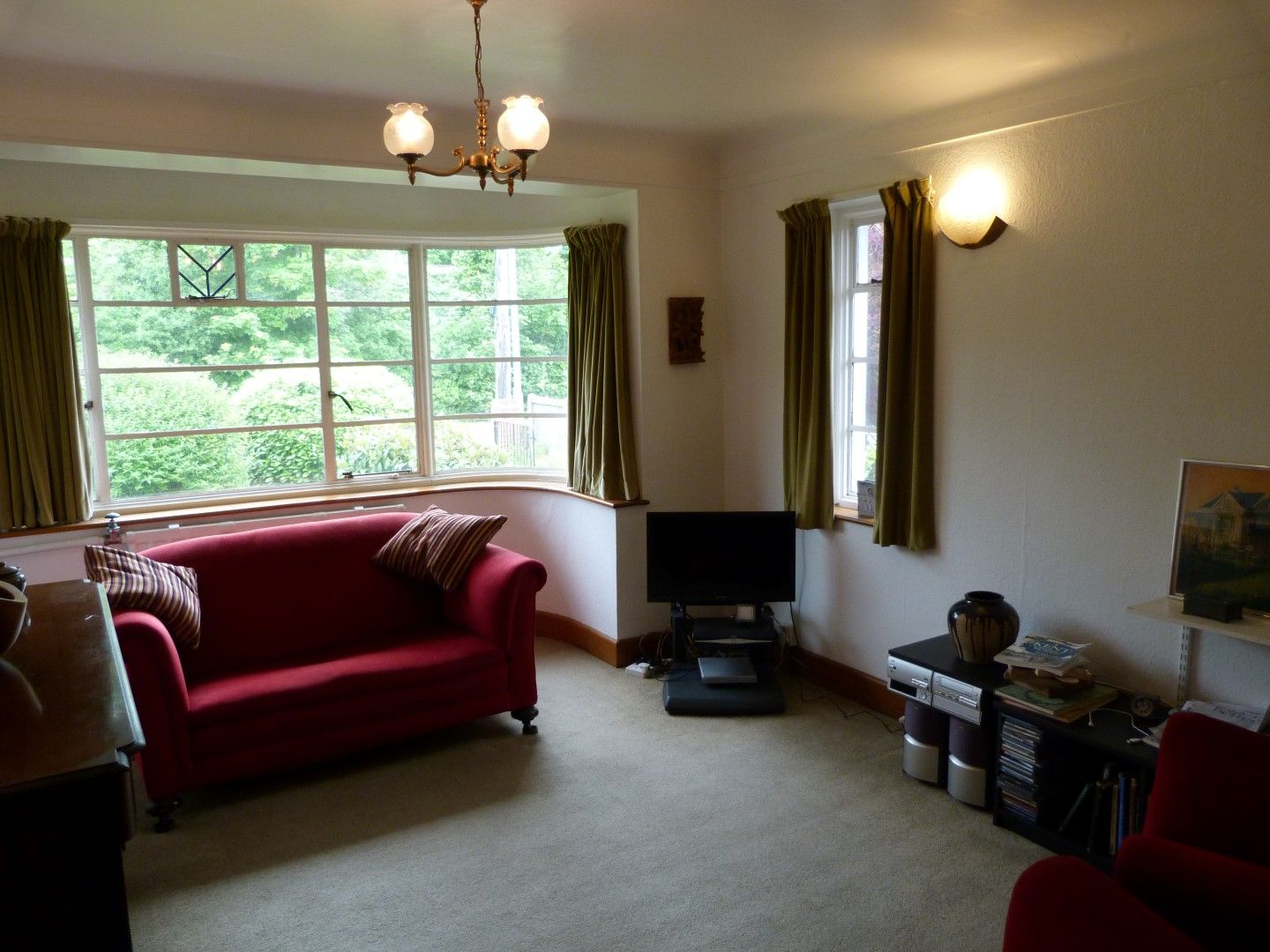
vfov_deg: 54.9
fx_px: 917
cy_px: 476
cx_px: 635
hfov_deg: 69.4
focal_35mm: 25
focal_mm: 4.5
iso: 160
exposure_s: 1/60
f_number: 2.8
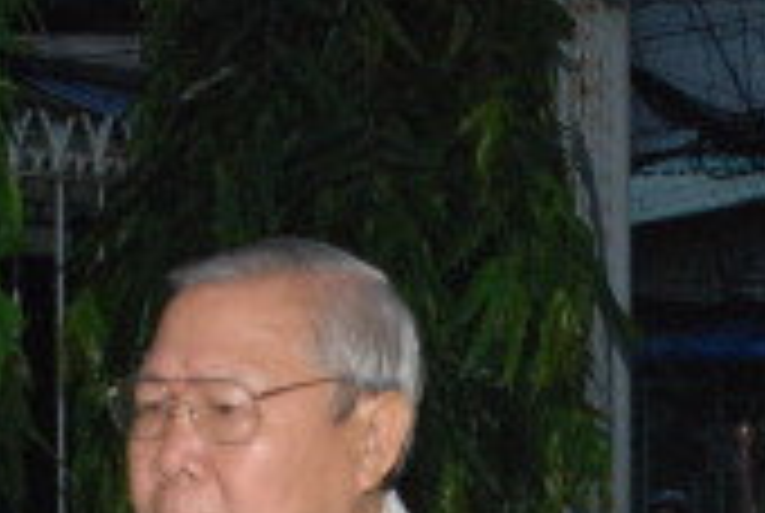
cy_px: 592
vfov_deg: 9.7
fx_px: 3001
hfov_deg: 14.5
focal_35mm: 141
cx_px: 558
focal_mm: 20
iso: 640
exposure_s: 1/60
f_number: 6.3
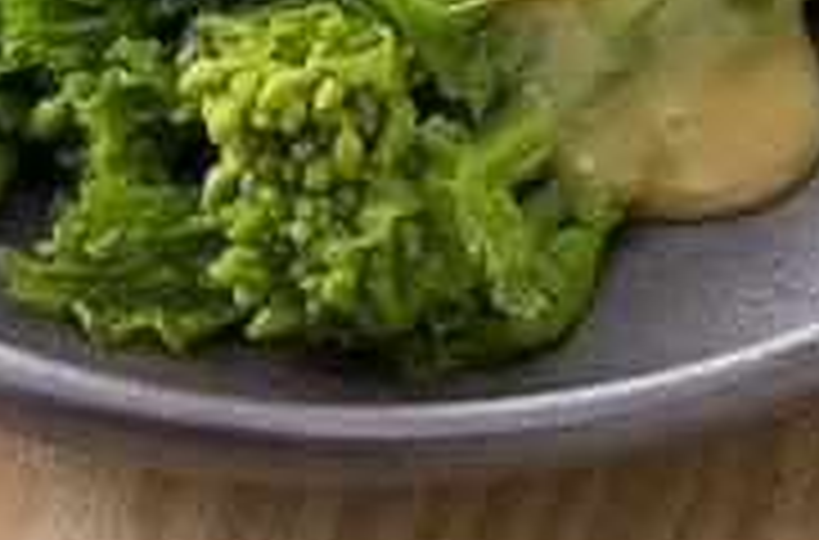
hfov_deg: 5.3
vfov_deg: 3.5
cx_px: 387
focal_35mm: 391
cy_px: -83
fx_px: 8865
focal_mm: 95
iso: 100
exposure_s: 1/125
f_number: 20
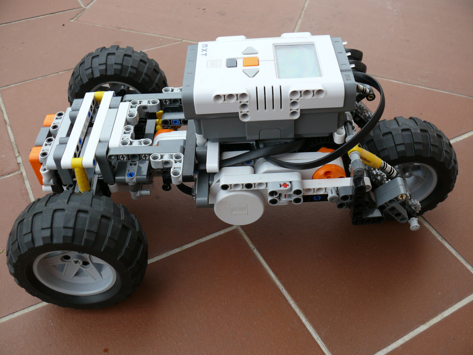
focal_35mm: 35
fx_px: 478
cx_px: 236
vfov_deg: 40.7
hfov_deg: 52.6
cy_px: 178
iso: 100
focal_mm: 7.4
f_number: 3.6
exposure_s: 1/100
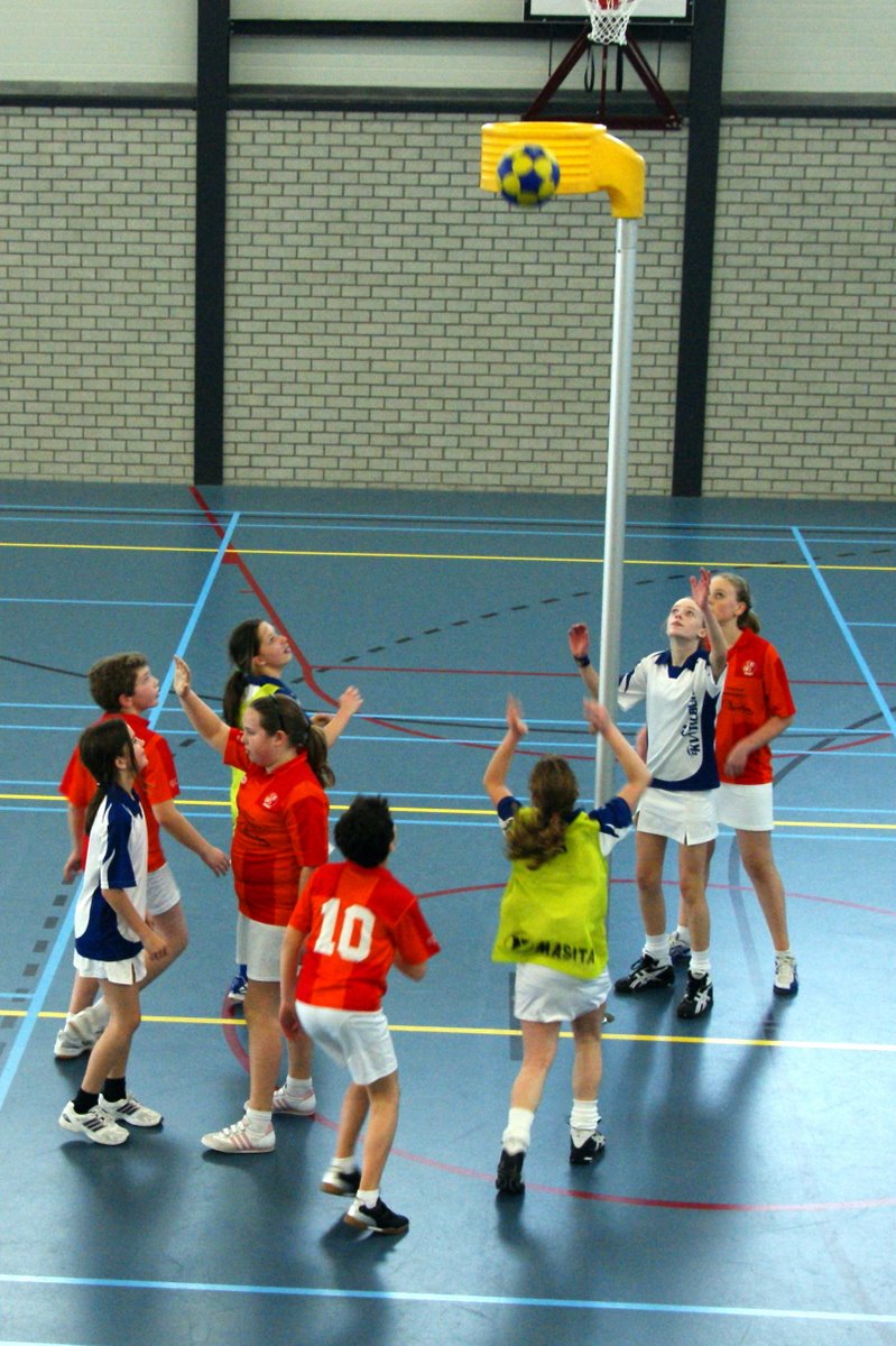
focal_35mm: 42
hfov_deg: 31.9
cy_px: 673
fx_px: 1569
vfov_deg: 46.4
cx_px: 448
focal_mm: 28
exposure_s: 1/100
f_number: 6.3
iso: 800
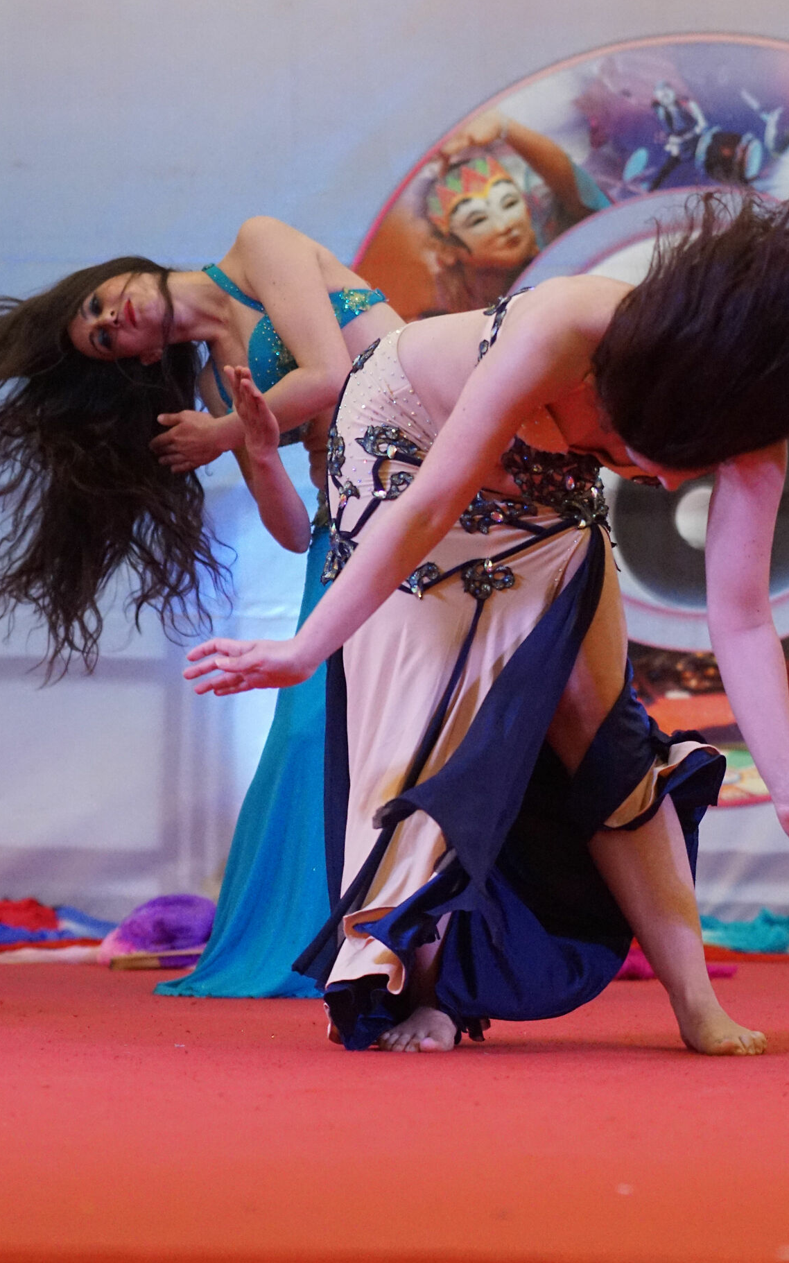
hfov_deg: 9.3
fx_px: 4851
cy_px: 470
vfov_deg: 14.8
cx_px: 496
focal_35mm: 141
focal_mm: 70
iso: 3200
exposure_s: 1/2000
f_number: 2.8
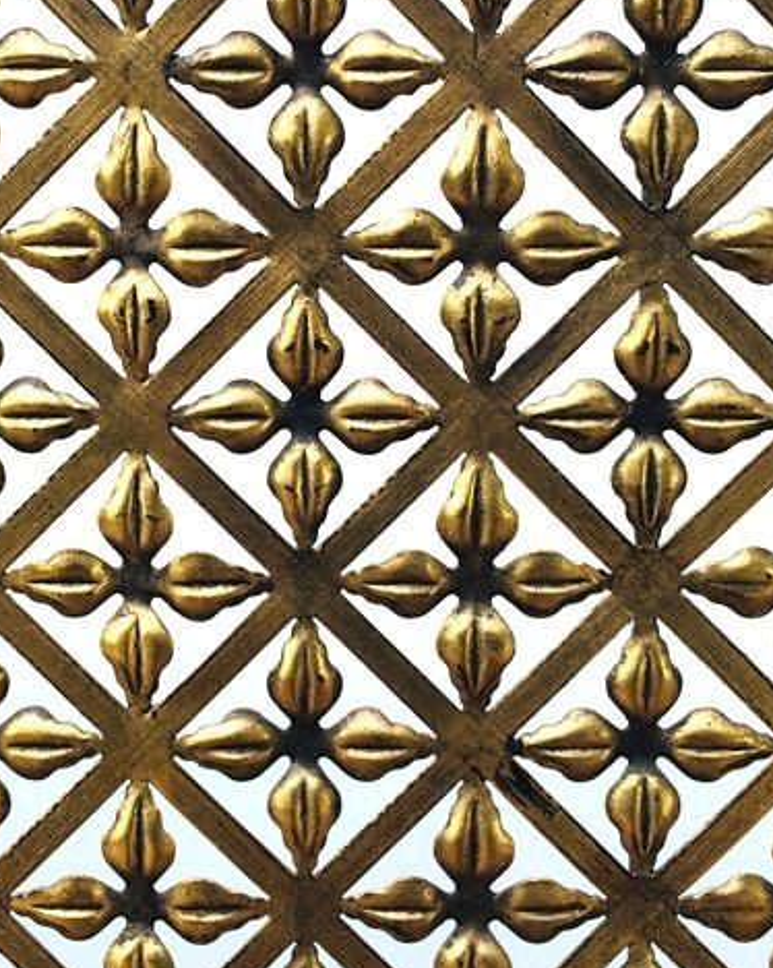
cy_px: 316
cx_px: 248
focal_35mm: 62
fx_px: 1774
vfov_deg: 30.3
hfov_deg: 24.4
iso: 32
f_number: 2.2
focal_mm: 4.15
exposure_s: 1/351
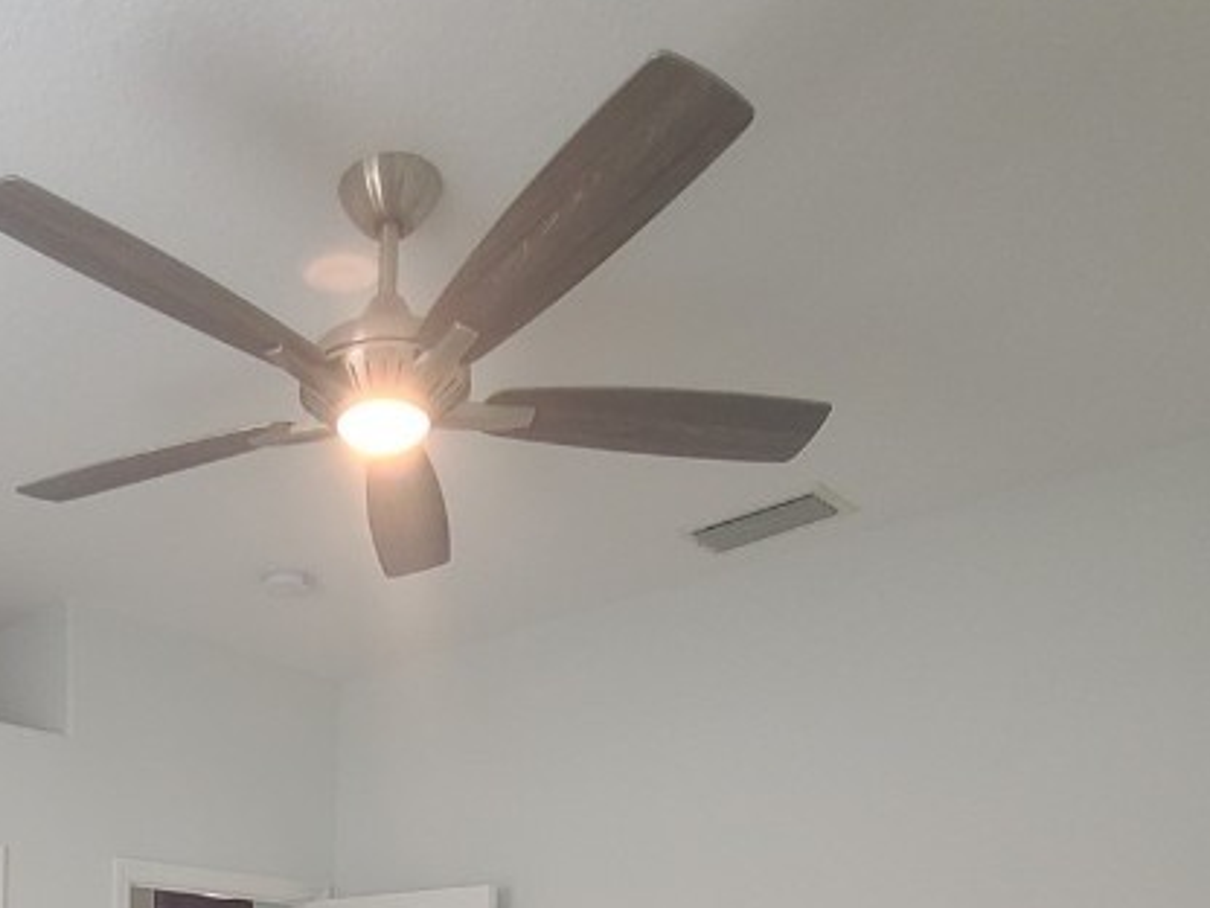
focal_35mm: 32
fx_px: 1119
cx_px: 256
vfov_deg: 35.9
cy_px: 1051
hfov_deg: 53.4
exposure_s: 1/120
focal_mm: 2.2
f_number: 2.2
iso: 100
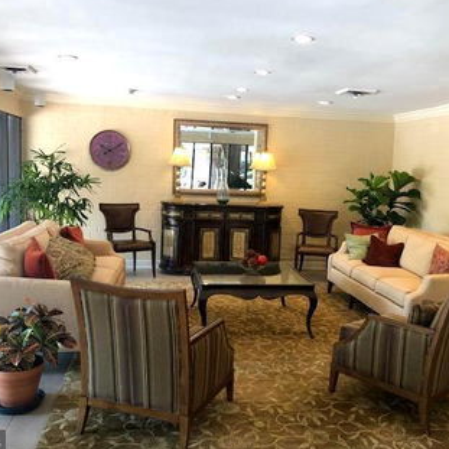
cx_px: 239
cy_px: 224
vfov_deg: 48.5
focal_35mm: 34
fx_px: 499
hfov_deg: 48.4
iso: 32
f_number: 1.8
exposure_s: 1/30
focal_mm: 4
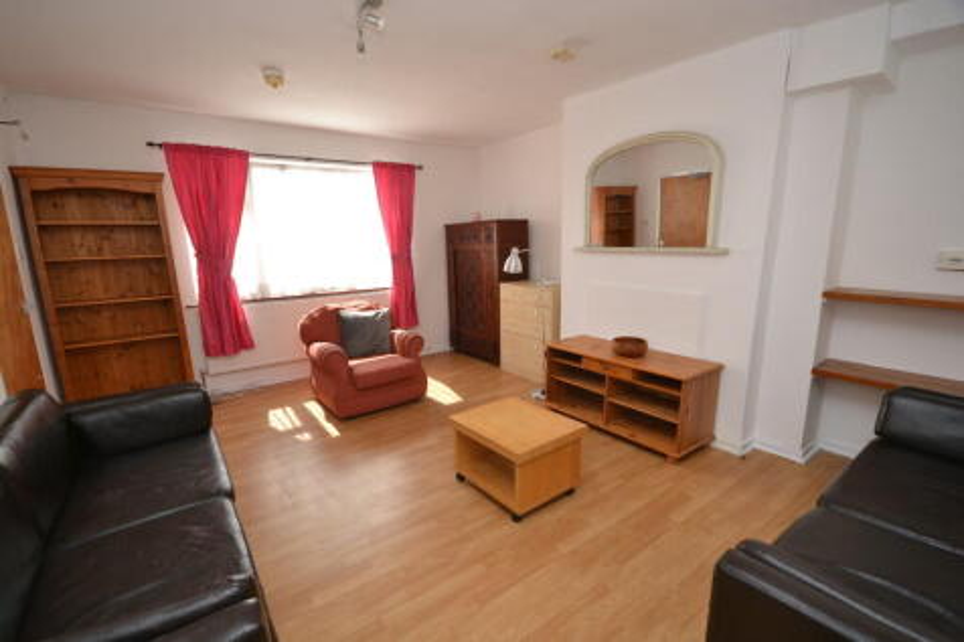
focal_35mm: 15
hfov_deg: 100.4
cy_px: 321
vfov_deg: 77.3
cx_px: 482
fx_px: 402
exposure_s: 1/125
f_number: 5.6
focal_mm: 10
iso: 360
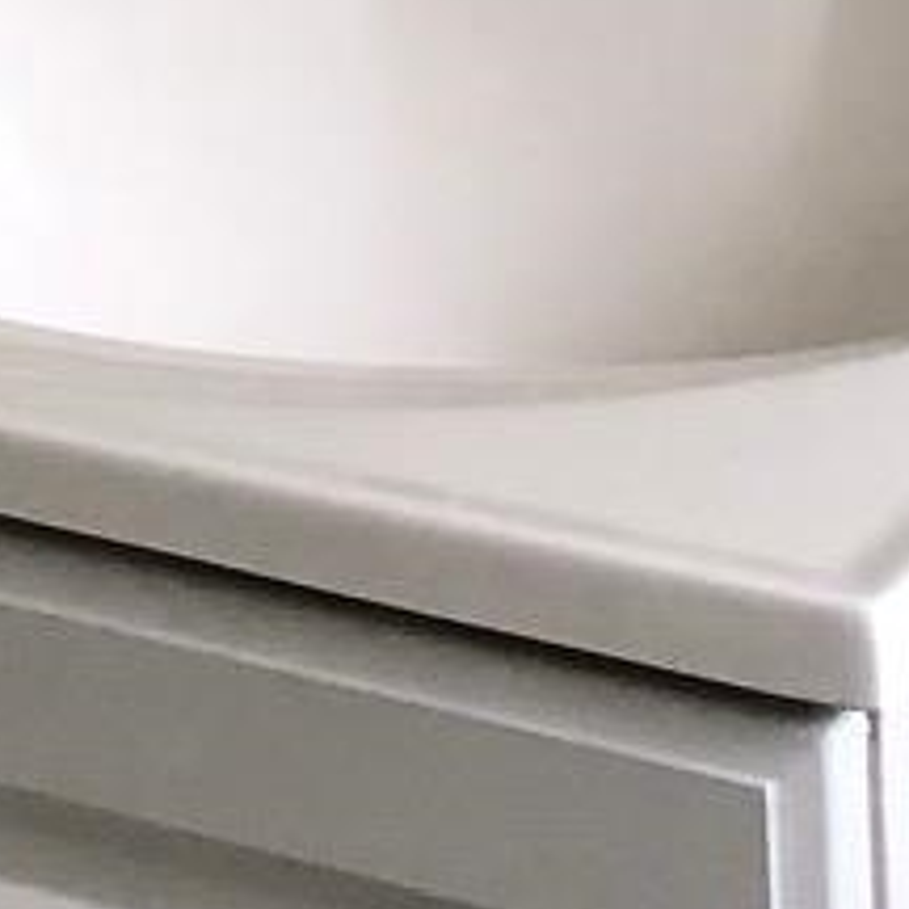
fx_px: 6863
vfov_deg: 7.1
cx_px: 387
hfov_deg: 7.6
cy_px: -1246
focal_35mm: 231
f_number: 1.8
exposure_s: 1/15
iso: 40
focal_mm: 3.99
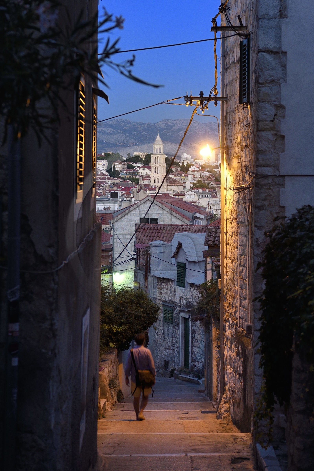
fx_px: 916
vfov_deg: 28.8
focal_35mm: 70
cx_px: 157
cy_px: 236
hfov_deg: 19.5
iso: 1250
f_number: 5.6
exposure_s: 1/13
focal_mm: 70
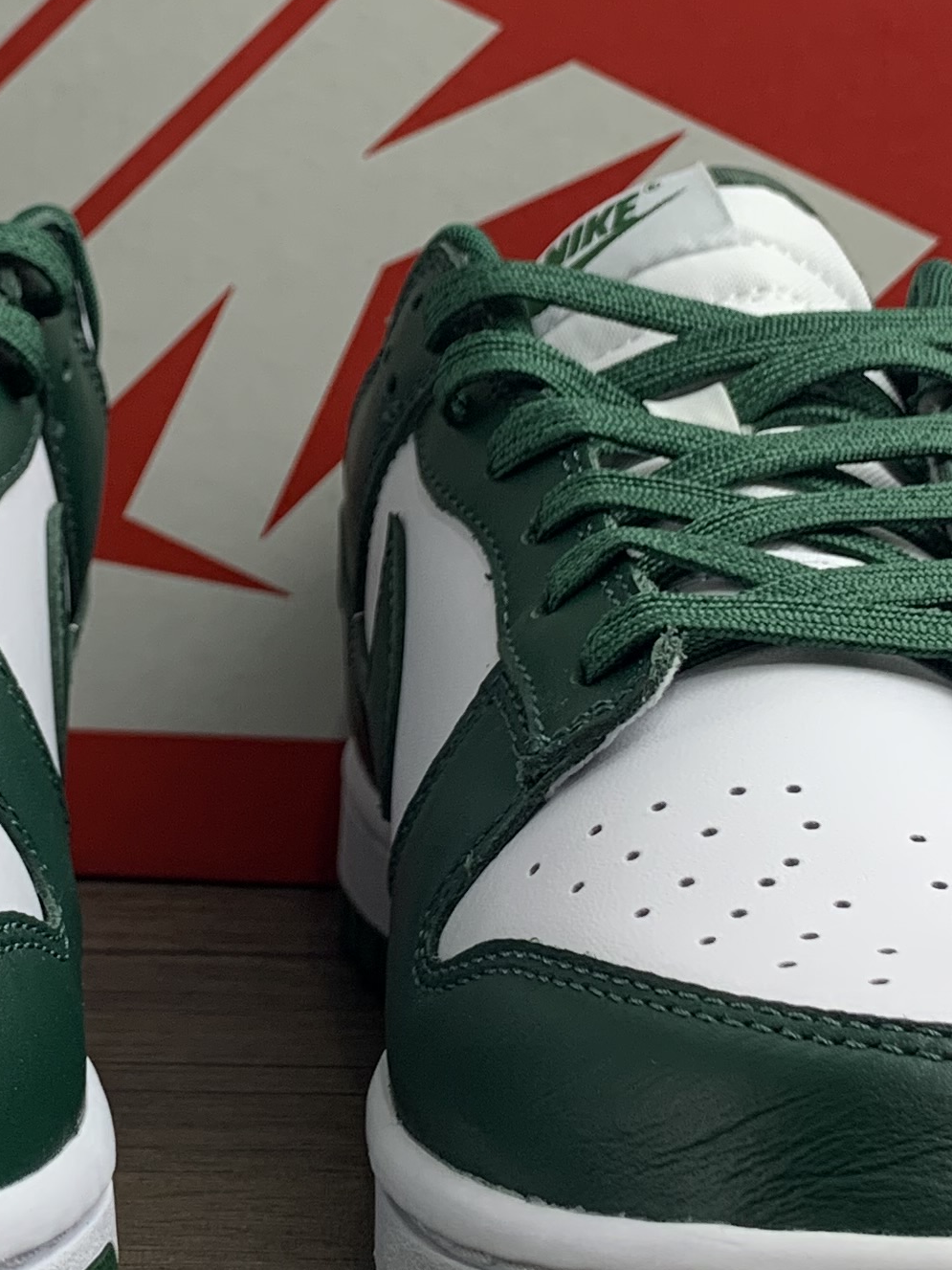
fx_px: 2897
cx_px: 195
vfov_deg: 24.6
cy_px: 393
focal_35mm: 79
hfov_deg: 18.5
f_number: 1.8
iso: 40
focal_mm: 4.25
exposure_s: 1/121
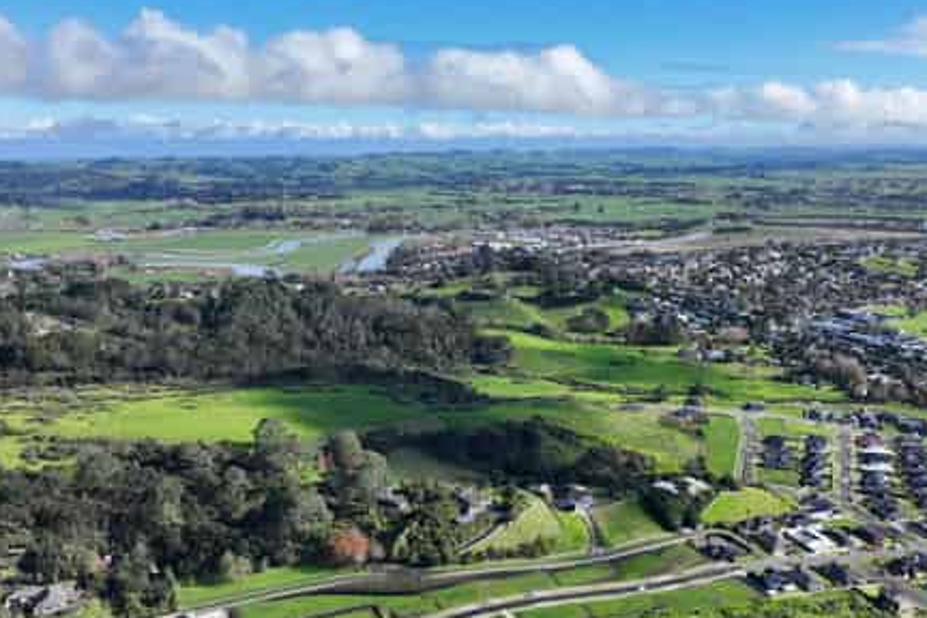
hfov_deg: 50.3
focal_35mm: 38
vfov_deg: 35.0
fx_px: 978
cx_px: 560
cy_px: 364
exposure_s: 1/2000
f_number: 2.8
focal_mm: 12.29
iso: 160
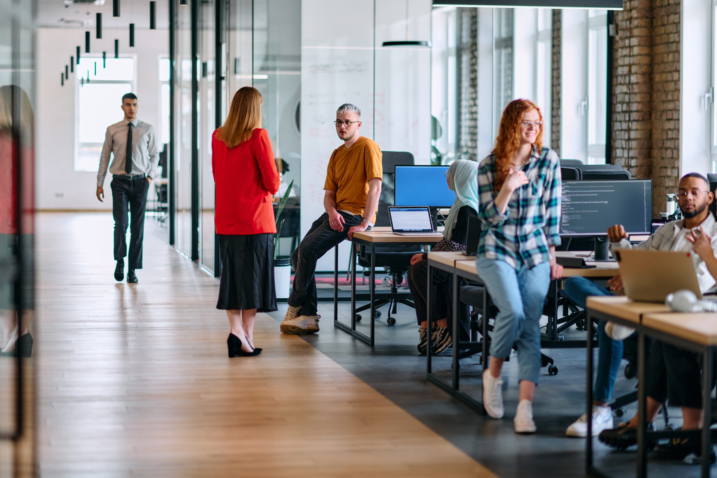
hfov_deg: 22.9
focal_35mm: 89
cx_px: 352
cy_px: 229
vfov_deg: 15.4
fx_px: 1772
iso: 400
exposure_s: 1/250
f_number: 2
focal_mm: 85
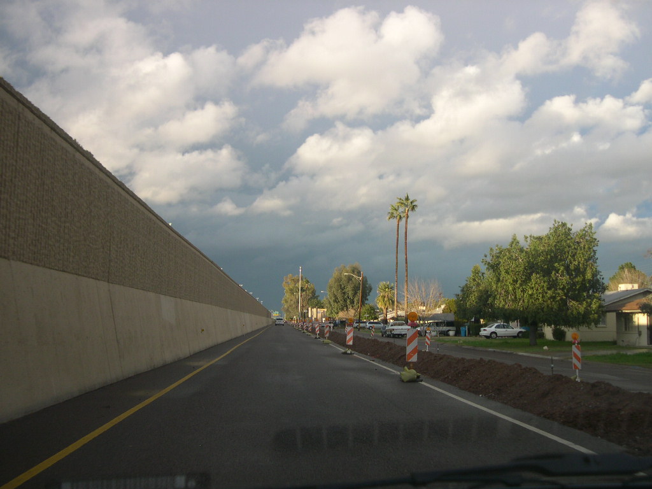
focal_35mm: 38
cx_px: 326
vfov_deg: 37.7
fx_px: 716
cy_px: 244
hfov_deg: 49.0
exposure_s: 1/268
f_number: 2.8
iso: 100
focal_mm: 8
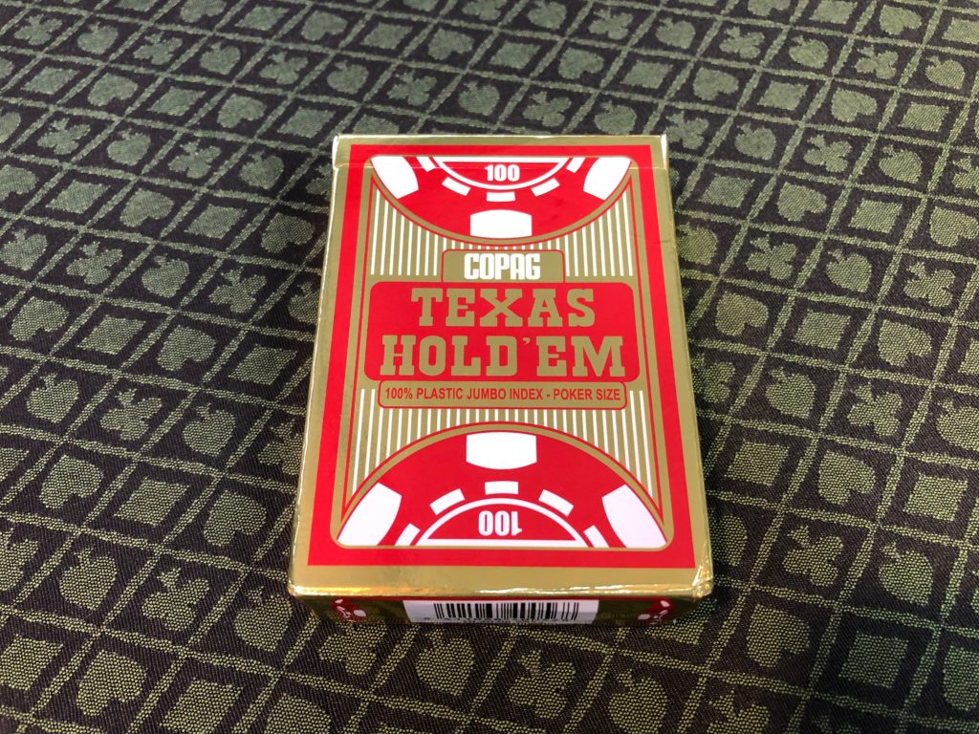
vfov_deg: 49.7
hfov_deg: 63.4
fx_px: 792
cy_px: 367
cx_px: 490
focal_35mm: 28
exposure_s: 1/17
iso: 40
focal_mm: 3.99
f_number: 1.8
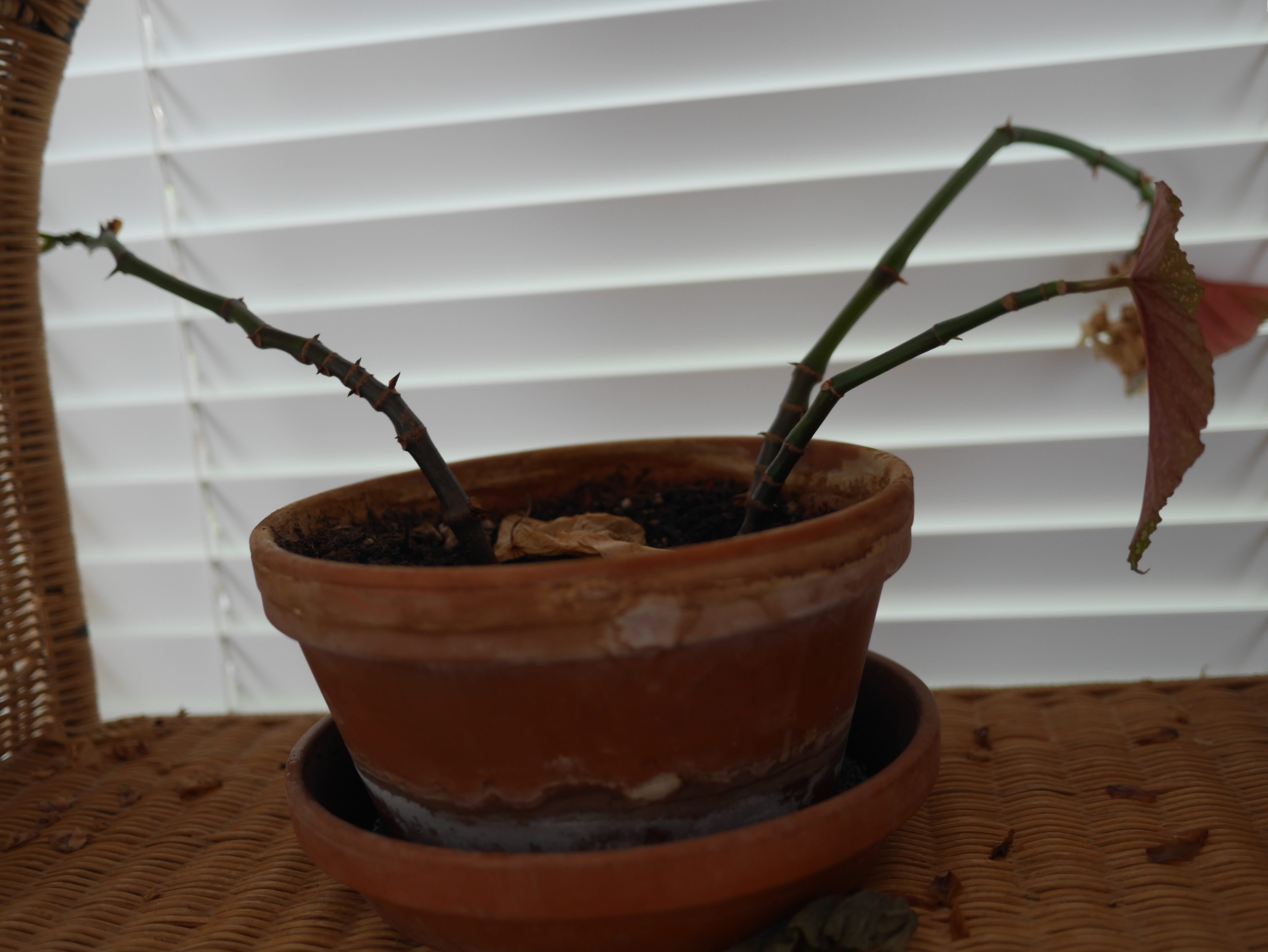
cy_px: 476
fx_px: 1466
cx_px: 634
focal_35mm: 40
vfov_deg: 36.0
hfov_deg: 46.8
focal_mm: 20
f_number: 1.8
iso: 200
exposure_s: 1/100
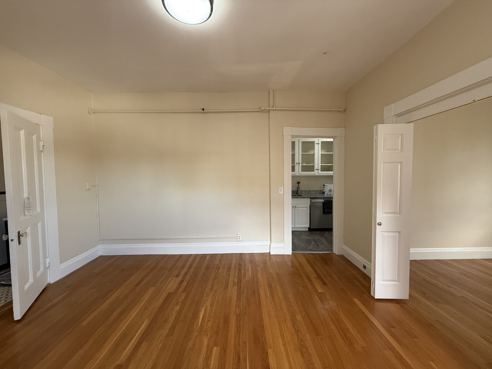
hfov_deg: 102.1
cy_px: 184
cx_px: 246
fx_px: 199
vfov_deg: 85.7
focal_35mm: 14
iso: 250
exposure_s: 1/120
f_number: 2.2
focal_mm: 2.22
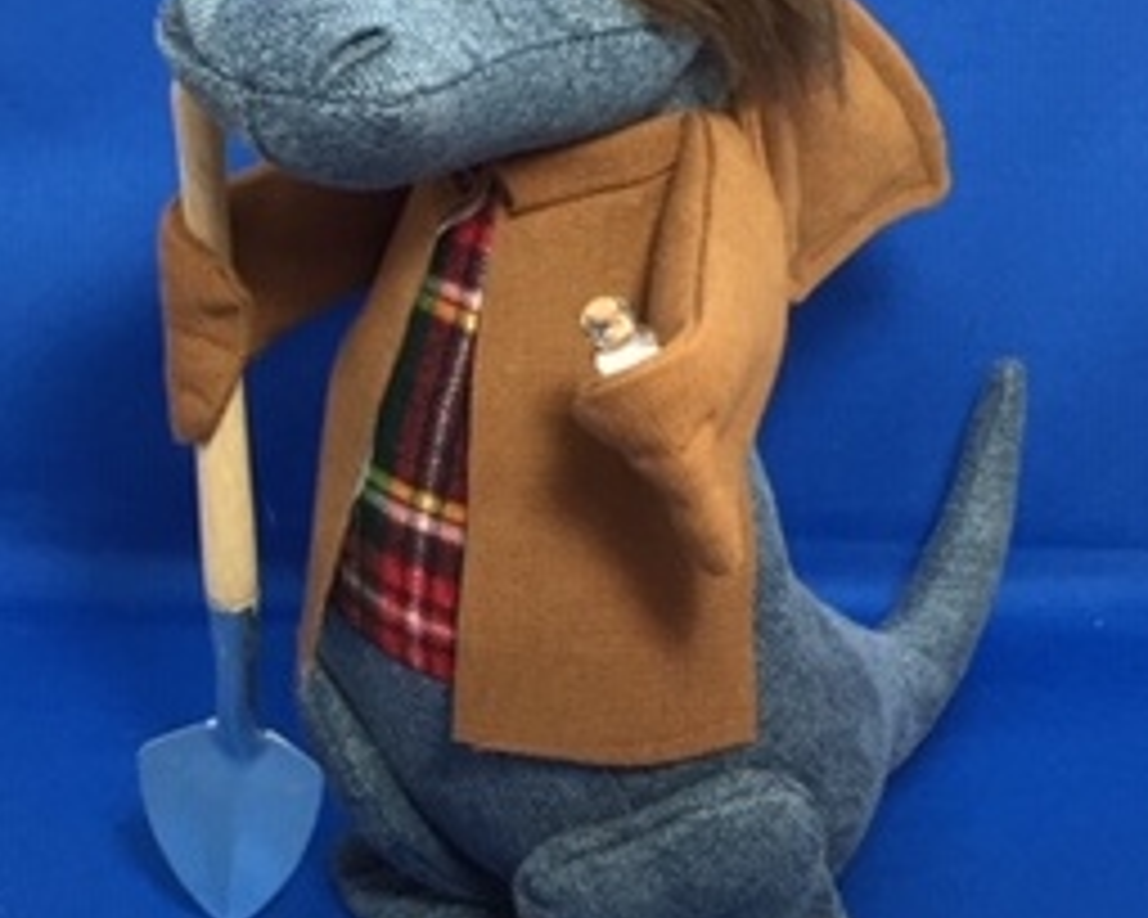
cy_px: 382
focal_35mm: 39
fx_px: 1325
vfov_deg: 38.1
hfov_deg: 46.8
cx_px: 581
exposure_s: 1/30
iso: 50
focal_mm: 4.15
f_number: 2.2
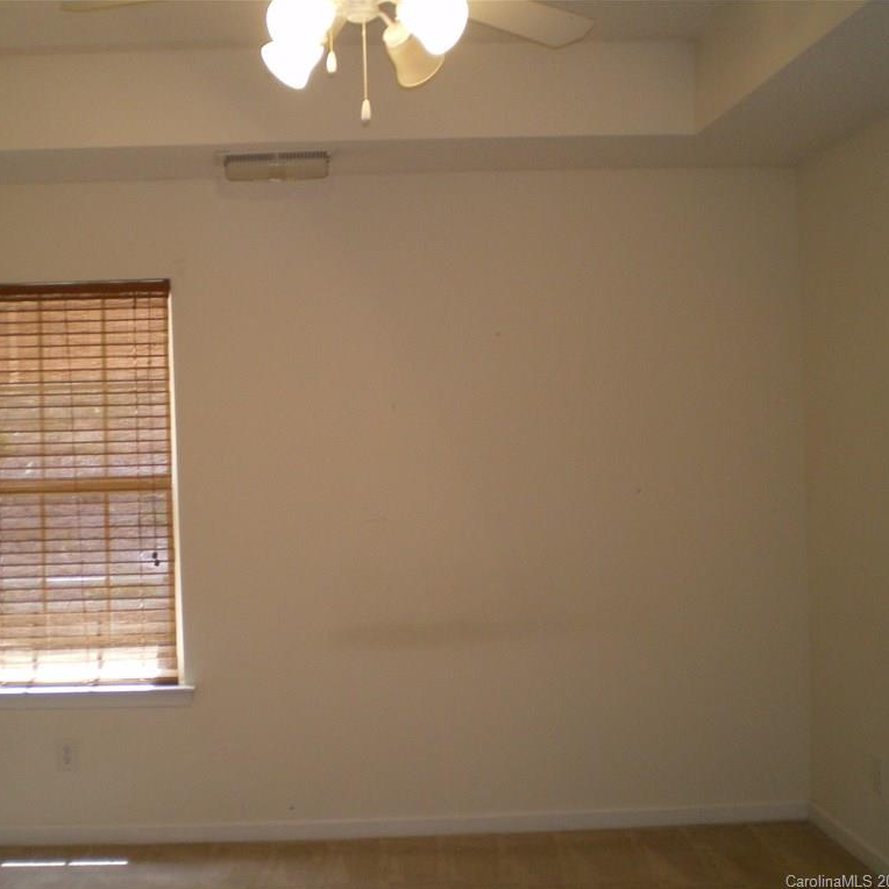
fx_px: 1308
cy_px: 446
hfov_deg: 37.3
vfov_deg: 37.6
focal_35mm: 45
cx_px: 323
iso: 200
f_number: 3.1
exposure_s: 1/30
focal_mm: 6.3
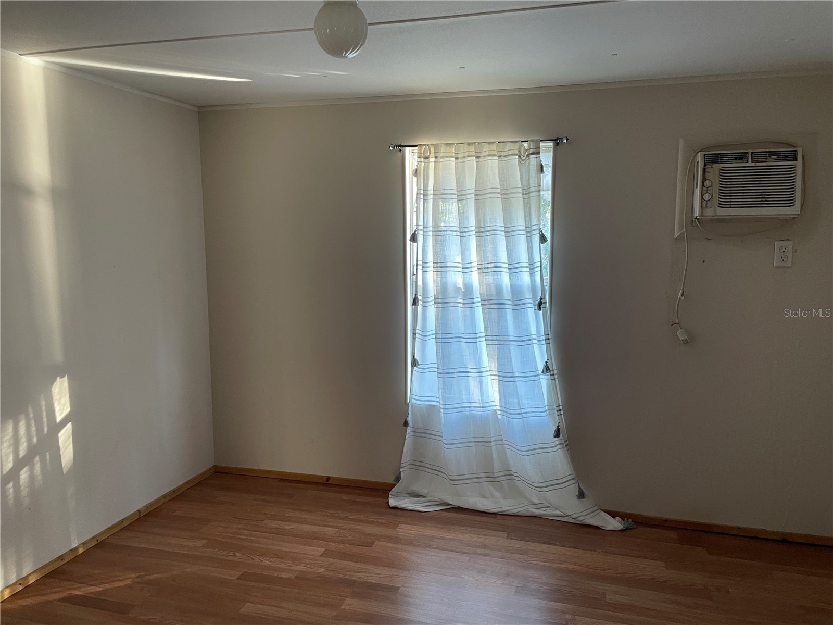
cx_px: 416
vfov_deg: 53.1
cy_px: 312
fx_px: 626
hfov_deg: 67.3
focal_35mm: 26
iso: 200
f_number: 1.6
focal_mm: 4.2
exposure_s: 1/60
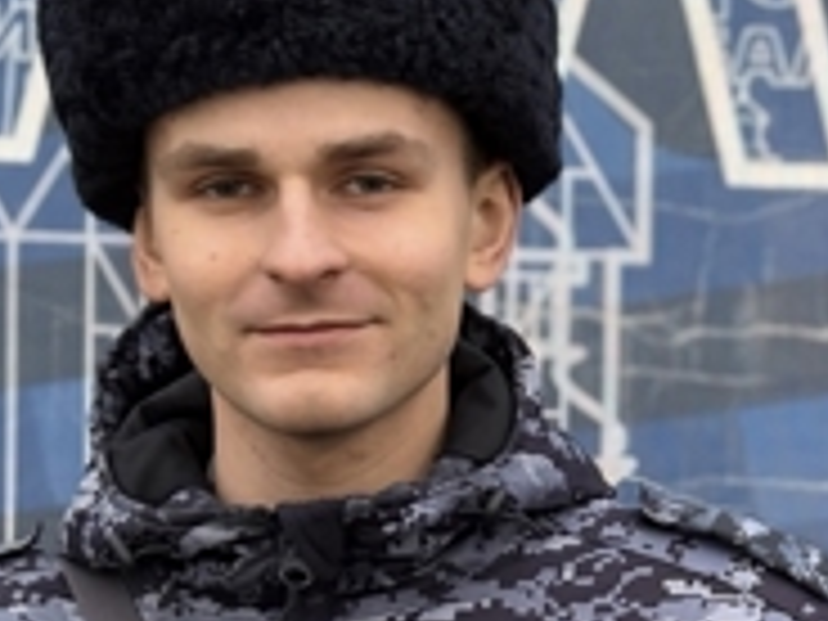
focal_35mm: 189
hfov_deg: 10.2
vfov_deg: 7.8
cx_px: 1123
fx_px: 4521
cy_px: 572
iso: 250
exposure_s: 1/25
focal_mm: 5.96
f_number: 1.6
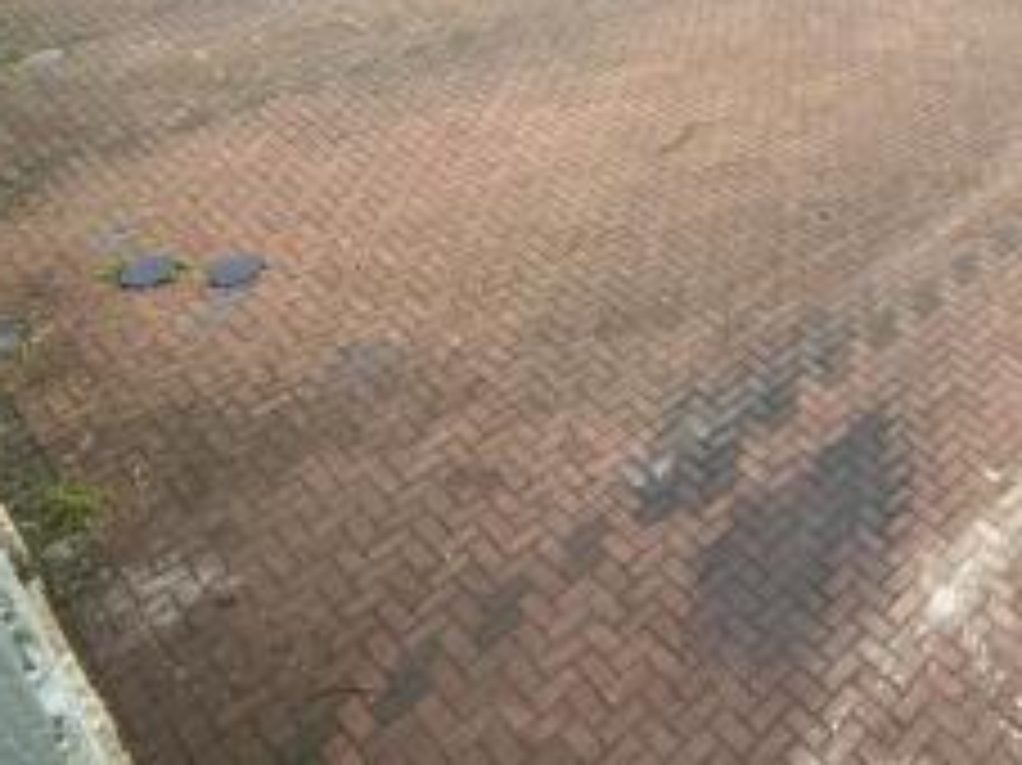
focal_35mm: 36
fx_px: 1062
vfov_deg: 36.3
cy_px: 29
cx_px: 966
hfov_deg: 45.3
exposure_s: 1/99
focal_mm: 2.22
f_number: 2.2
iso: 80
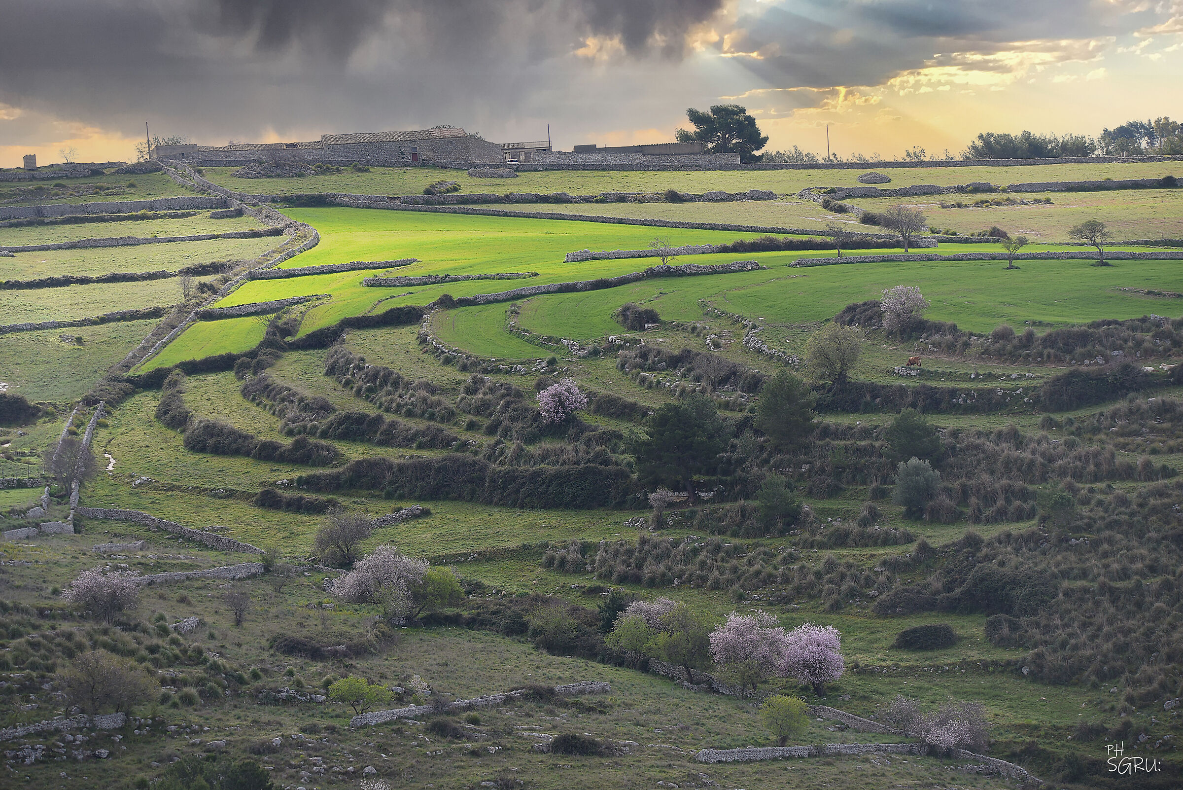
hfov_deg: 13.7
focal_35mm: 150
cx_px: 592
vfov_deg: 9.2
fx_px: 4931
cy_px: 395
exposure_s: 1/320
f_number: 6.3
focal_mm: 150
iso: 160
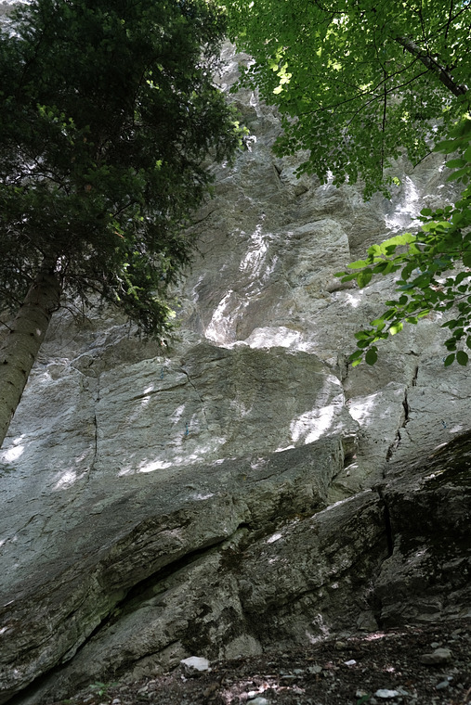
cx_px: 236
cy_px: 352
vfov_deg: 67.4
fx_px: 530
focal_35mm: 27
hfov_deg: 47.9
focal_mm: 18
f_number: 3.6
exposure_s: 1/50
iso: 200
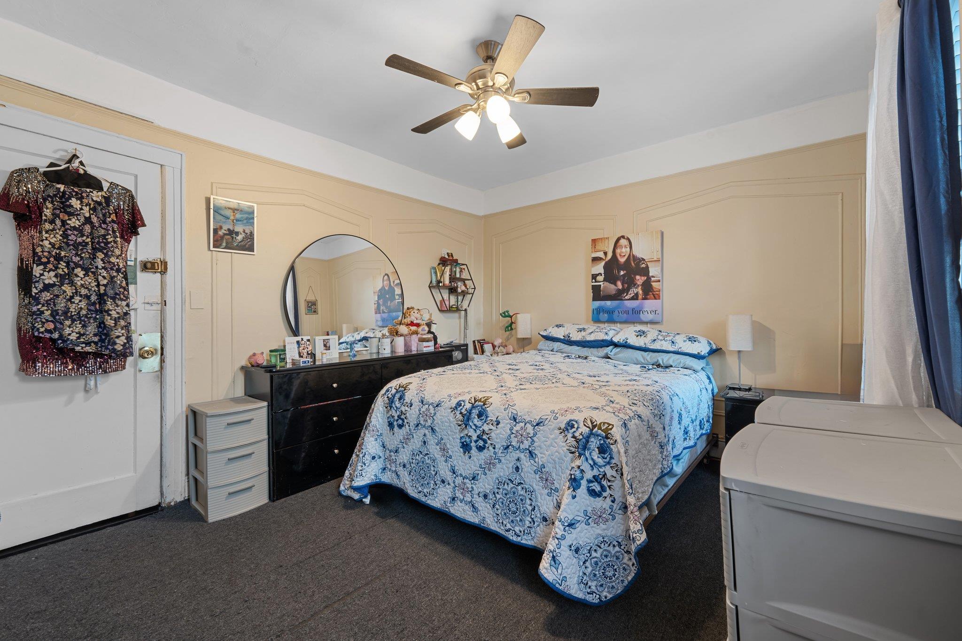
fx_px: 374
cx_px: 481
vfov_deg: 81.2
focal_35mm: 14
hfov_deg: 104.3
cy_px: 320
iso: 200
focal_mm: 14
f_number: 10
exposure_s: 1.6
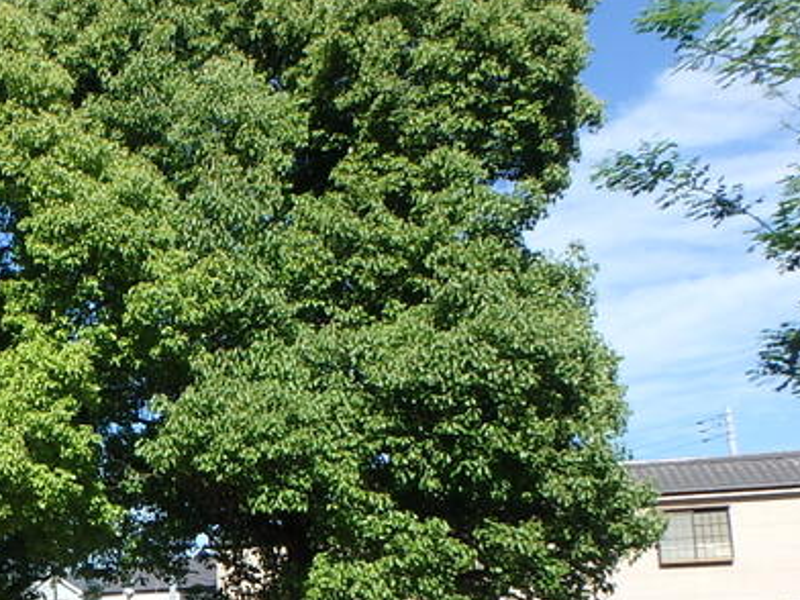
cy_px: 535
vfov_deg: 27.6
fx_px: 1179
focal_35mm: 51
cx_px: -49
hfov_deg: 33.4
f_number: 3.5
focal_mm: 3.7
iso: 125
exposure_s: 1/800
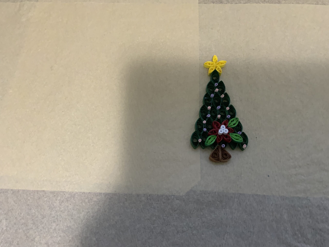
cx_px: 164
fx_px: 276
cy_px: 124
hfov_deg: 61.7
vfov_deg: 48.2
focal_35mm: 29
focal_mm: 3
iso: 200
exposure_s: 1/60
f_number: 1.8
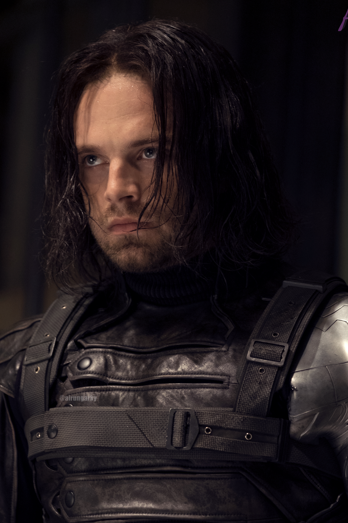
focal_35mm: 260
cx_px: 192
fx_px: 3770
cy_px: 318
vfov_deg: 7.9
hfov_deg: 5.3
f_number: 3.2
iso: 1600
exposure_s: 1/160
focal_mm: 140
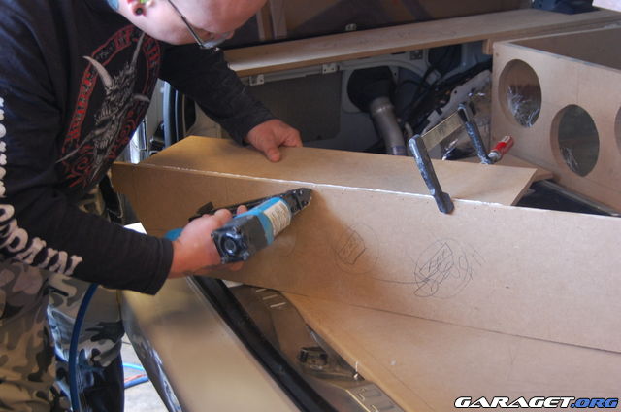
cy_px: 206
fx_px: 904
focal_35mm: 52
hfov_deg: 37.9
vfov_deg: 25.6
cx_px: 310
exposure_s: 1/10
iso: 800
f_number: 4.8
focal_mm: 35
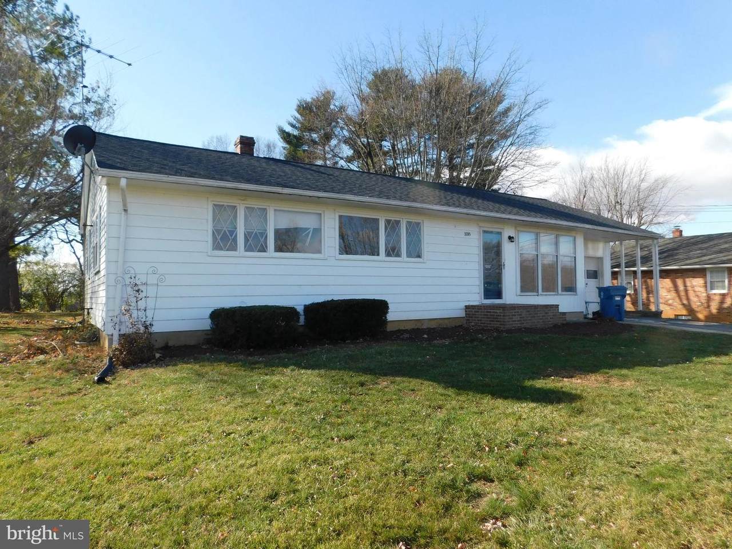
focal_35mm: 23
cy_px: 274
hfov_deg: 73.9
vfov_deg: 58.9
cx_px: 366
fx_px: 486
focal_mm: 4
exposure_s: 1/800
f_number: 3
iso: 125
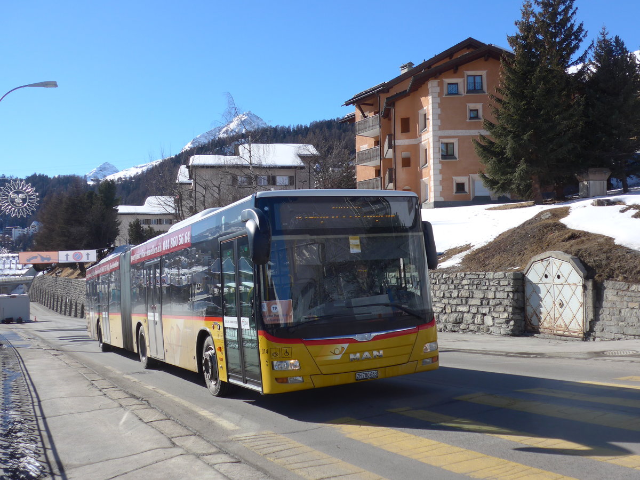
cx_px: 320
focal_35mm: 36
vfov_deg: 39.7
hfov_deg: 51.4
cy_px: 240
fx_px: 666
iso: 80
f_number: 2.8
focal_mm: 7.5
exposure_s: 1/2000
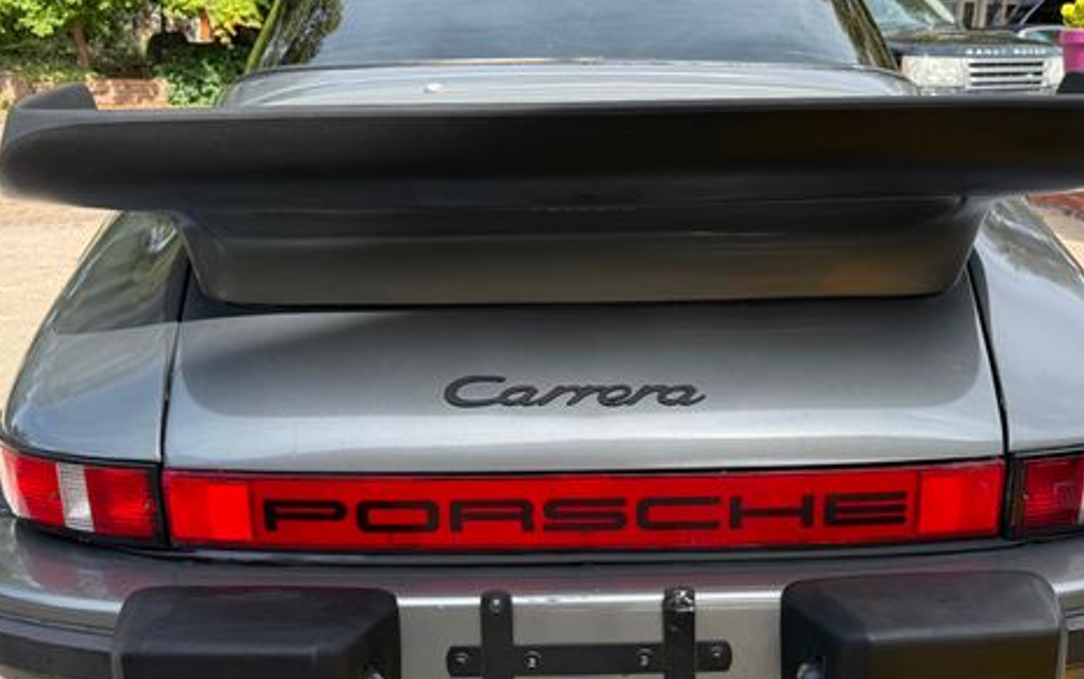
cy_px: 376
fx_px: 1034
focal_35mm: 35
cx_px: 580
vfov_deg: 36.3
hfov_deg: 55.3
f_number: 1.78
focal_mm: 6.76
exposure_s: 1/1271
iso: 100
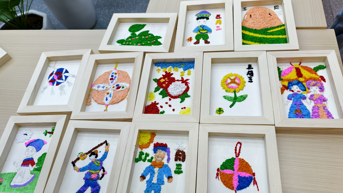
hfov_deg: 71.9
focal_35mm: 26
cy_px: 108
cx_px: 178
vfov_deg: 44.3
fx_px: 236
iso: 258
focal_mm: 6.54
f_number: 1.57
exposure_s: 1/100
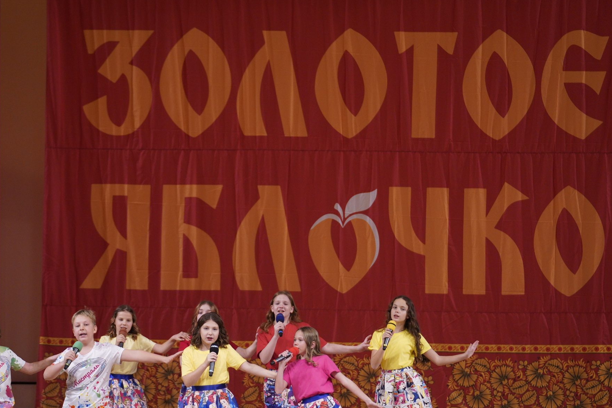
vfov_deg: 7.9
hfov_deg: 11.8
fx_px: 2958
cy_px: 280
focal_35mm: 174
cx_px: 233
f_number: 2.8
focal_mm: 119
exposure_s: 1/400
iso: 1600
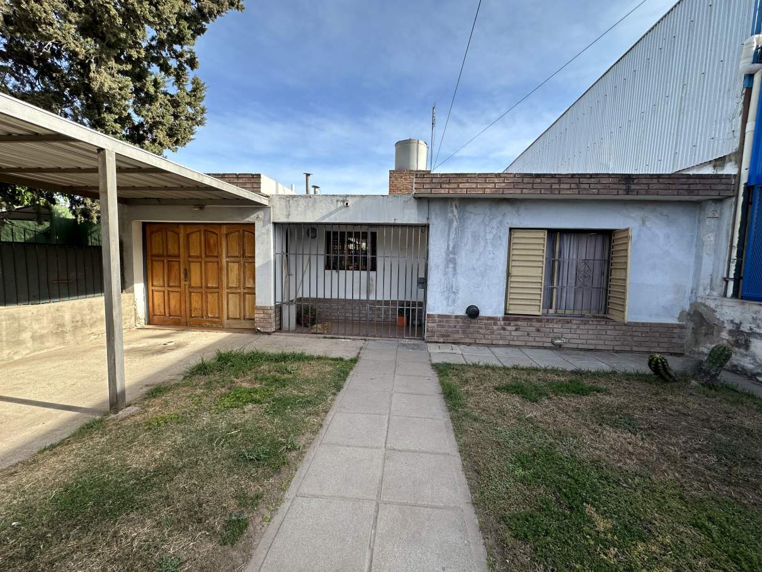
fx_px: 308
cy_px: 286
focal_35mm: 14
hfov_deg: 102.1
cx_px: 381
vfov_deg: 85.7
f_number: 2.2
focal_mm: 2.22
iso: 40
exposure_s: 1/515
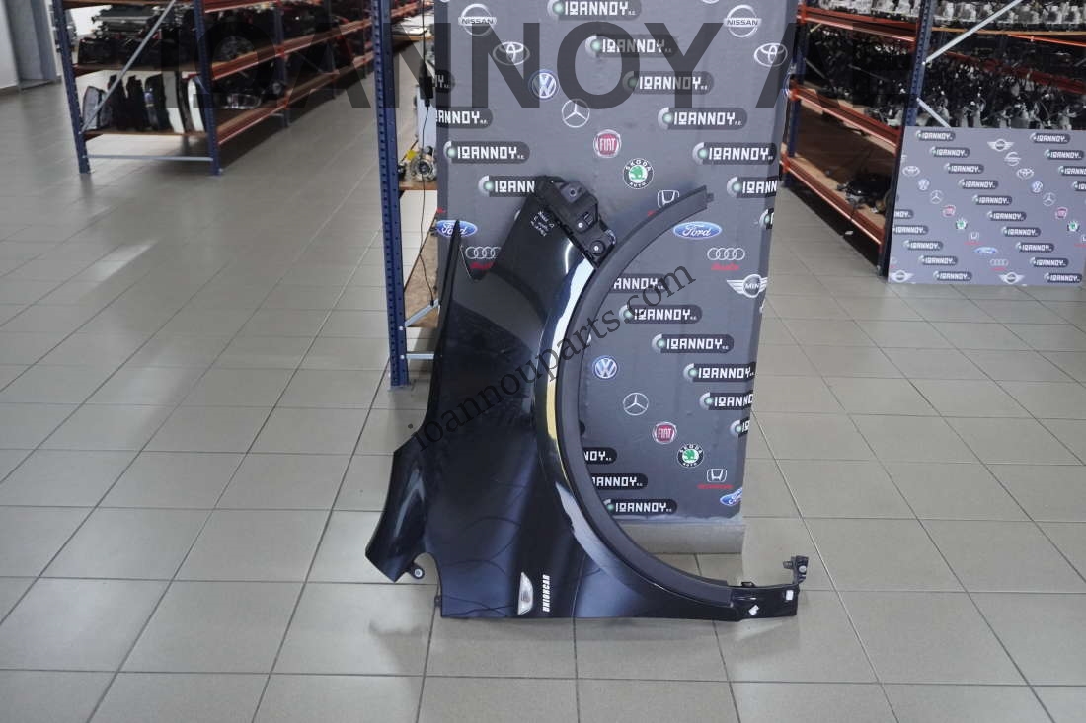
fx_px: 950
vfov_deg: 41.7
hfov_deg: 59.5
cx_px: 543
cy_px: 362
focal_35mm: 32
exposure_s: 1/160
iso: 2500
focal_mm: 21
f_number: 4
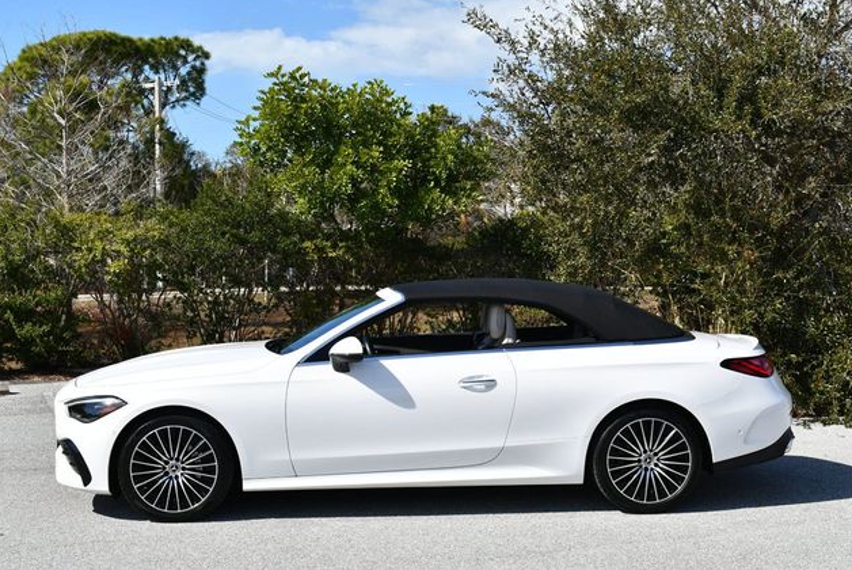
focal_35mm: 53
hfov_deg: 37.5
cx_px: 431
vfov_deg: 25.6
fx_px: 1255
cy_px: 281
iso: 100
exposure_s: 1/320
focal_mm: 26
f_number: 9
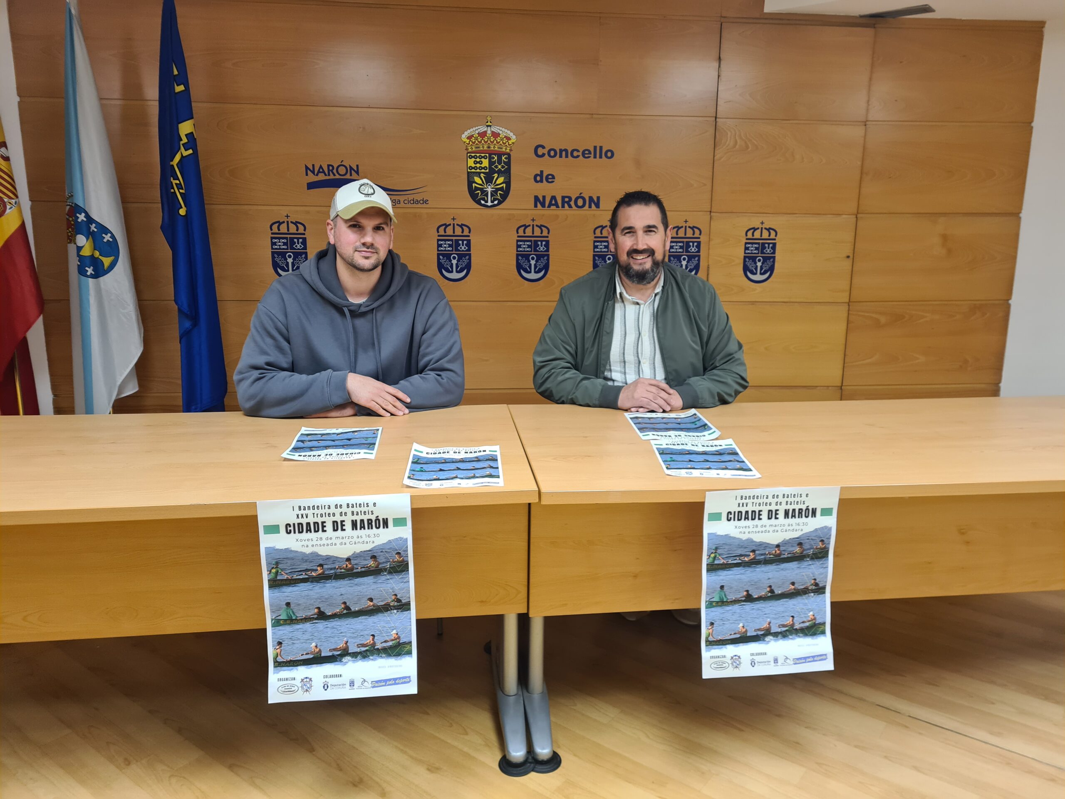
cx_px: 532
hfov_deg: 67.3
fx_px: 800
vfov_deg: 53.1
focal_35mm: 26
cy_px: 400
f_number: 1.8
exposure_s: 1/50
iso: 160
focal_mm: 5.4
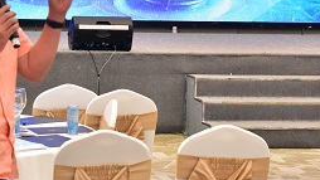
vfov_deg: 10.1
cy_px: 11
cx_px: 116
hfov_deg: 18.0
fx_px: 1010
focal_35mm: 119
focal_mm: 48
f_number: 10
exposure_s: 1/50
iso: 4500
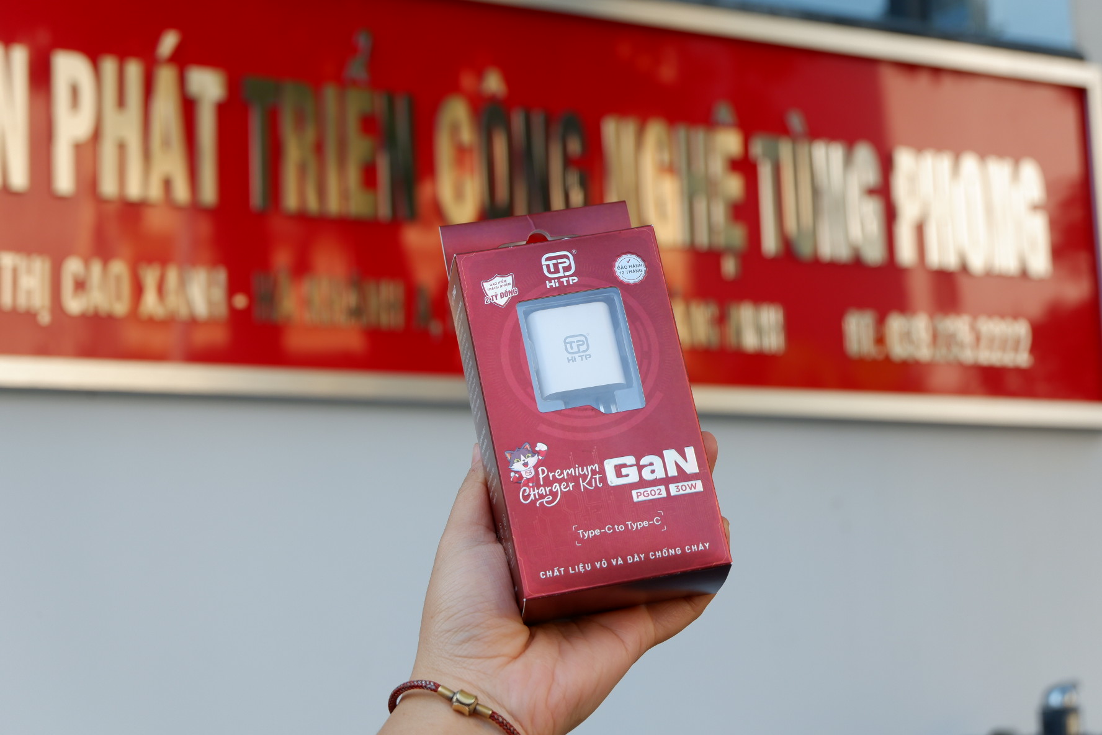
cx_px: 551
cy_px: 368
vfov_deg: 18.9
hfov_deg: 28.1
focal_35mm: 72
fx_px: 2204
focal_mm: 48.4
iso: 200
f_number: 5.6
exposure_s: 1/125
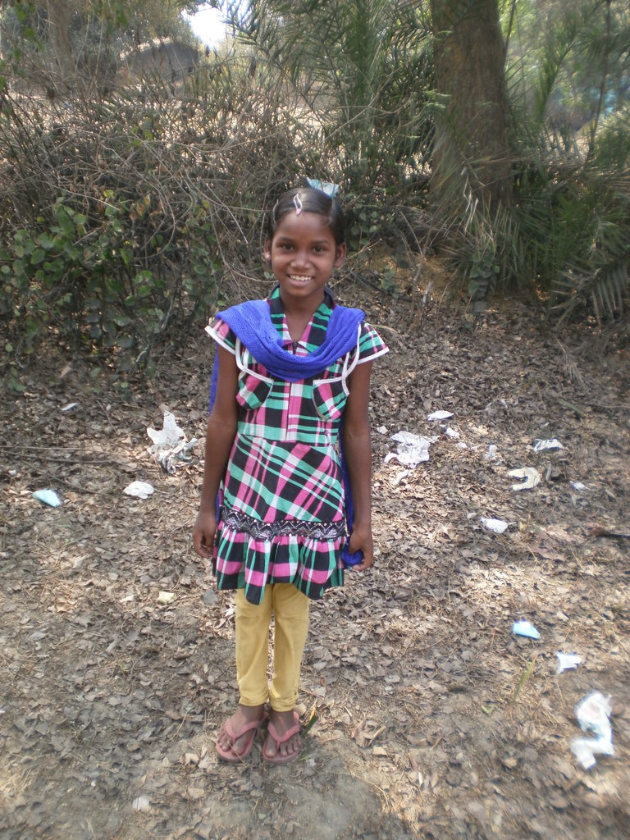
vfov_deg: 51.4
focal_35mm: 36
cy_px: 420
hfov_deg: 39.7
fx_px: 874
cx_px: 315
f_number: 3.1
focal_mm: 6.3
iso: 100
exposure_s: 1/160
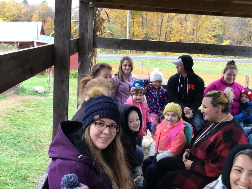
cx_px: 122
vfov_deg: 35.9
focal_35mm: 40
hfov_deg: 46.8
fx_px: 291
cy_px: 106
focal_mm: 3.3
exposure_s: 1/30
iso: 32
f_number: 2.4
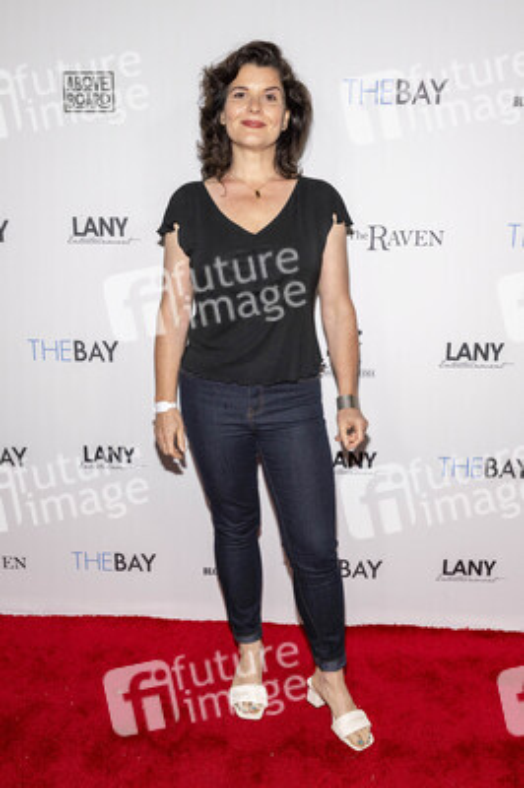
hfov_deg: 39.9
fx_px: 722
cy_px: 394
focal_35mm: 33
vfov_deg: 57.3
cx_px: 262
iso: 800
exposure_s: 1/200
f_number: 5.6
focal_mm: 33
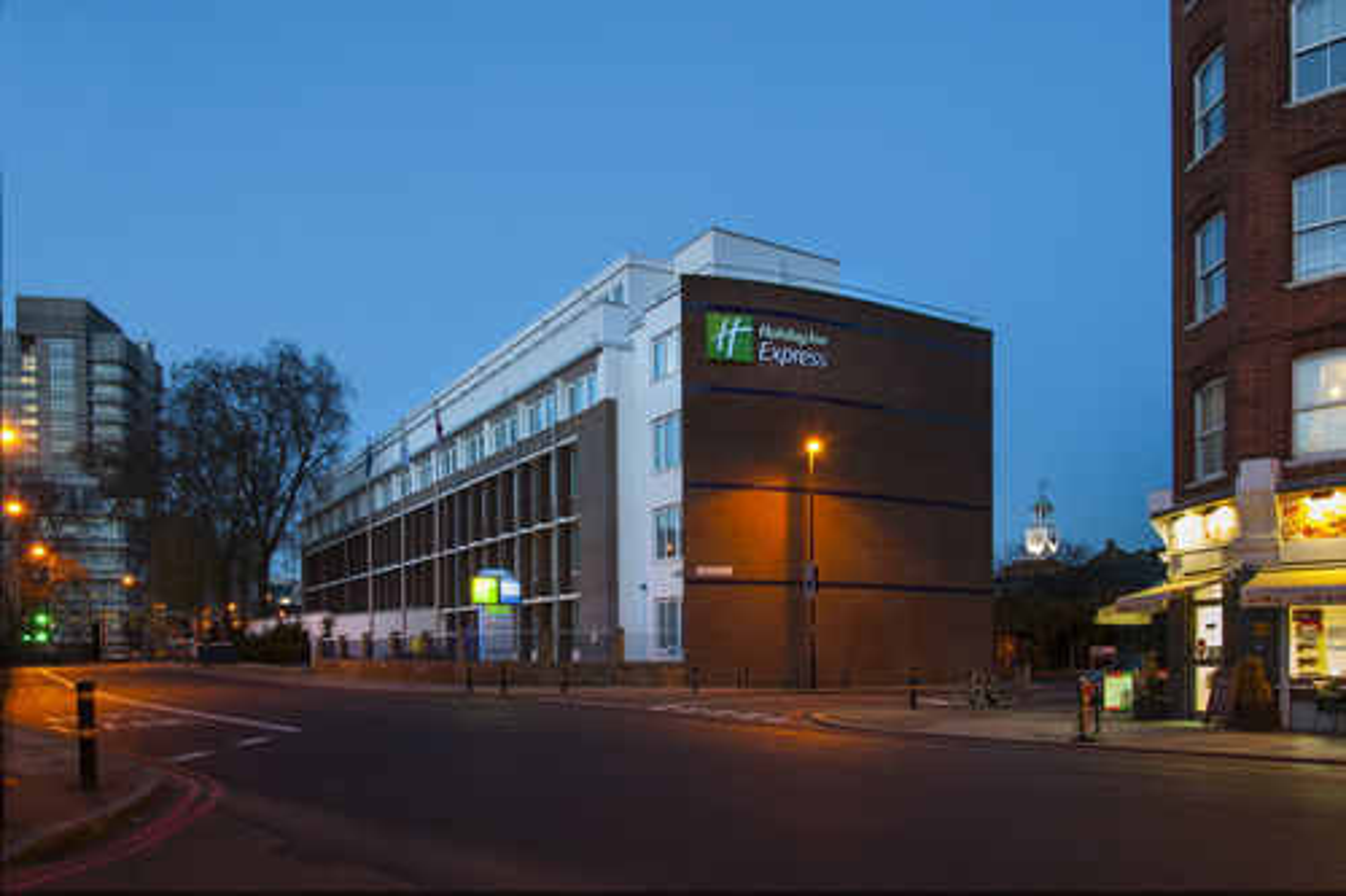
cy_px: 448
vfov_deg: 53.1
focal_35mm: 24
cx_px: 673
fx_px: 897
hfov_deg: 73.8
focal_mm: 24
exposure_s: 1/2
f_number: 8
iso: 200
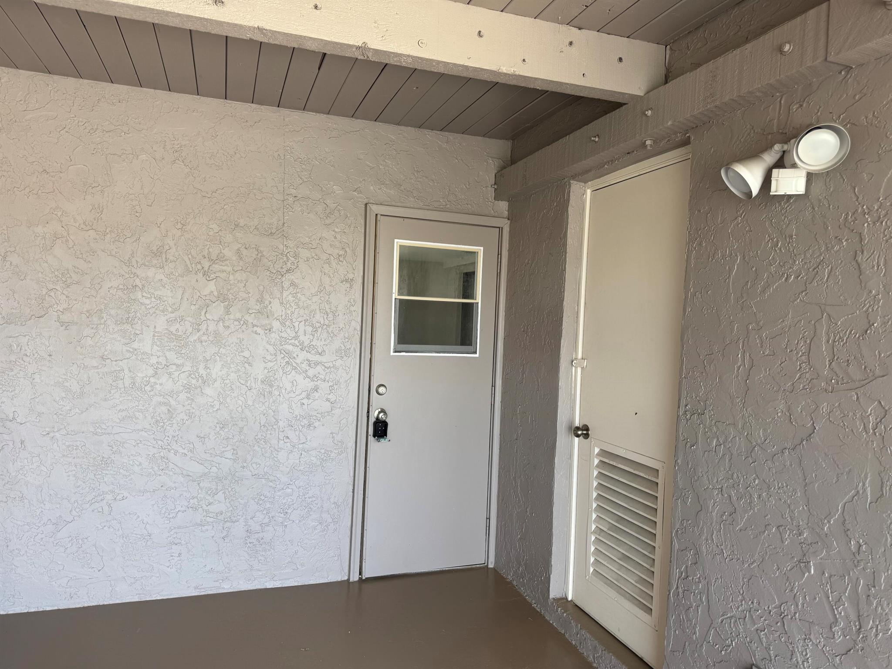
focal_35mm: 24
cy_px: 334
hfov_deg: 71.6
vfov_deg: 56.8
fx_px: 618
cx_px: 446
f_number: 1.78
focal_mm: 6.76
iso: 64
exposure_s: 1/185
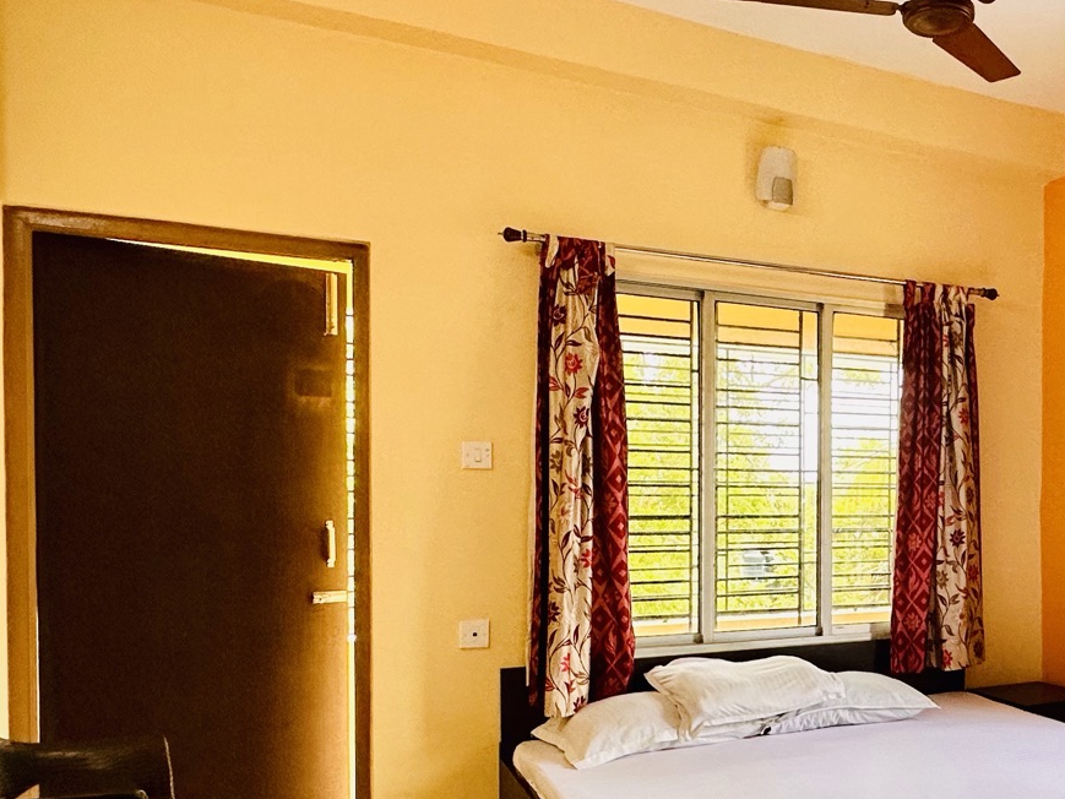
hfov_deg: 51.7
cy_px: 517
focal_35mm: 33
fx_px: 1015
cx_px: 859
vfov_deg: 42.5
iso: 160
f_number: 2.2
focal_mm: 2.22
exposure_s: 1/100
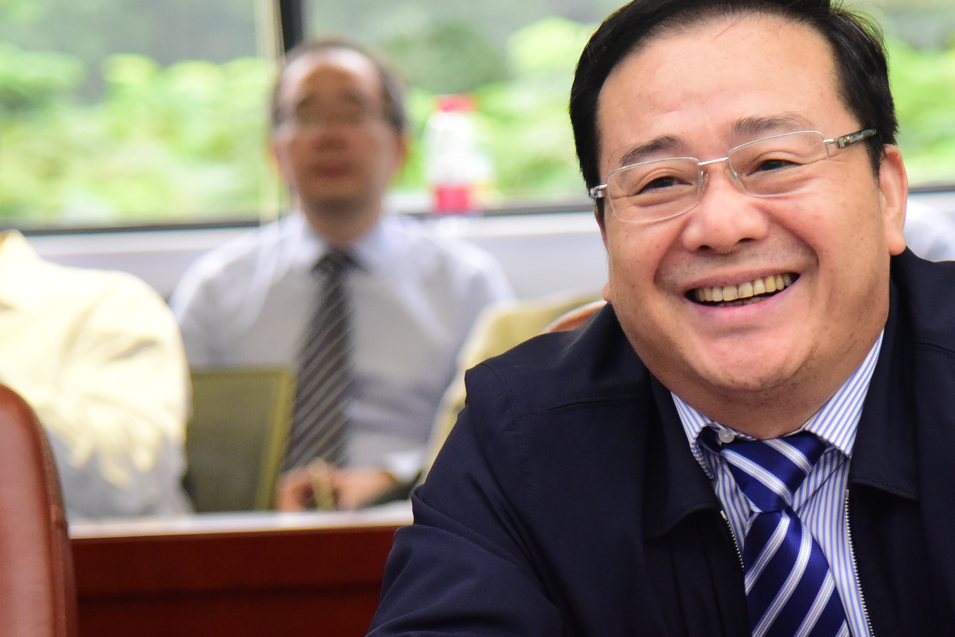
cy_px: 521
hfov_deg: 10.5
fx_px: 5200
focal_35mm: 196
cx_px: 633
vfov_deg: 7.0
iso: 3600
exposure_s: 1/160
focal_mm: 95
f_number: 4
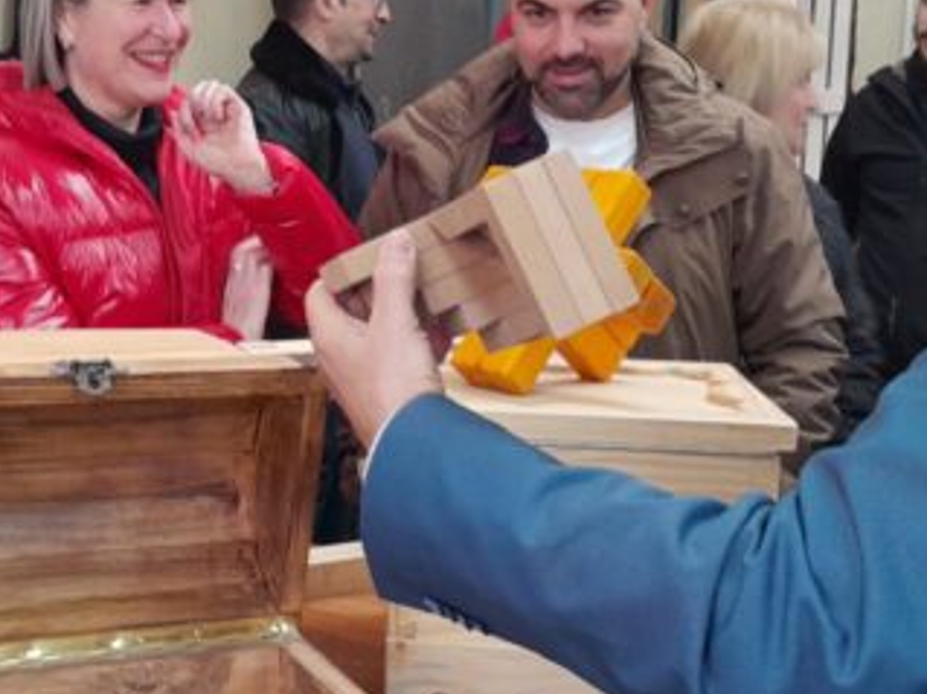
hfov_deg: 29.7
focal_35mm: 65
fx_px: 1740
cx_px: 349
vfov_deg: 22.6
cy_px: 293
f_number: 1.8
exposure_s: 1/50
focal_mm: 4
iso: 200
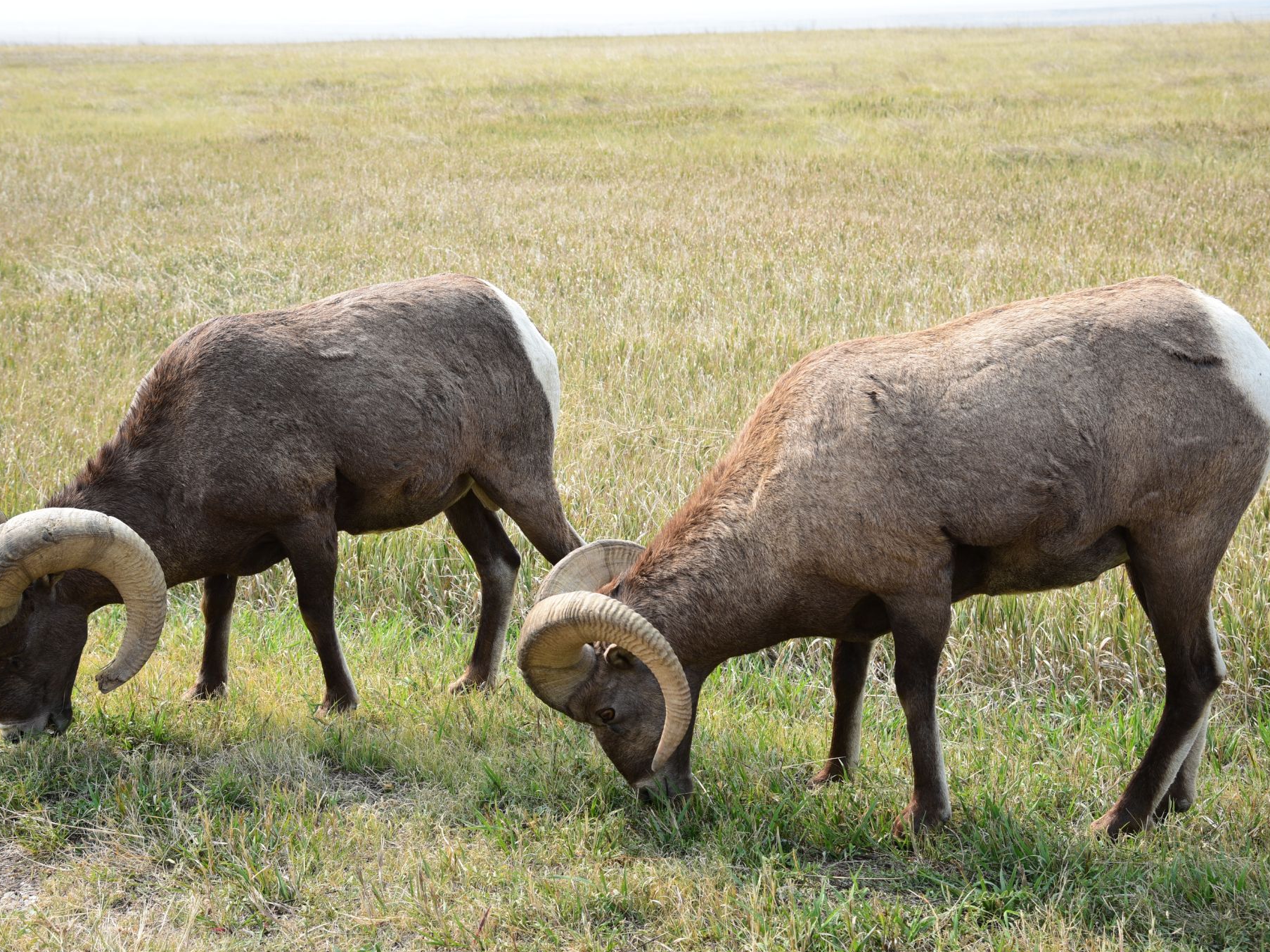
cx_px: 568
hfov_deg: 39.6
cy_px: 478
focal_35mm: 48
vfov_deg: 30.3
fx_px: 1761
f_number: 6.3
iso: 125
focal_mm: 44
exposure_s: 1/160
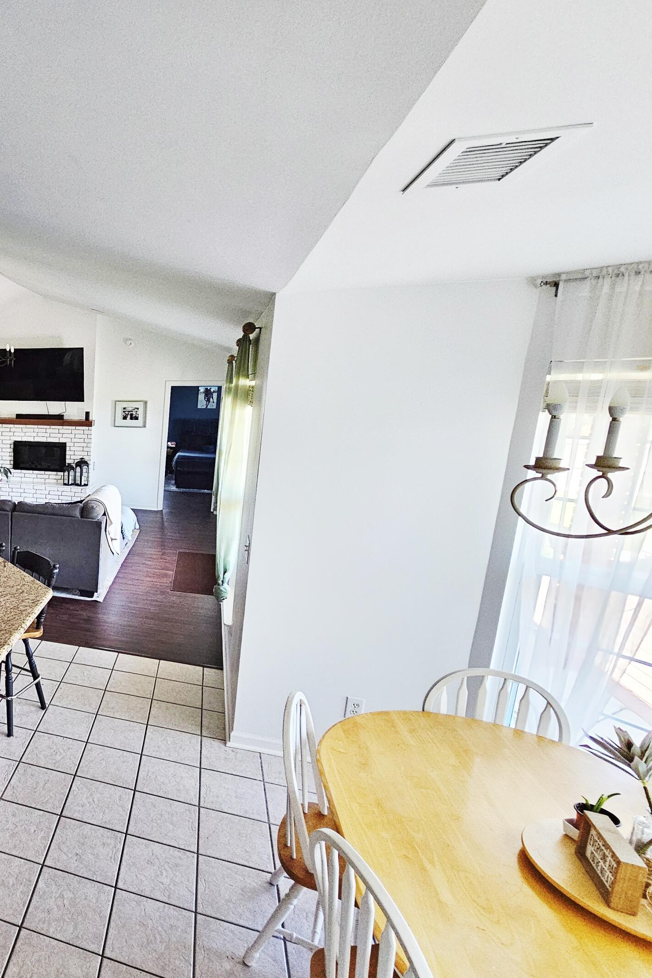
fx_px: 516
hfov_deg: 51.3
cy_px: 501
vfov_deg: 86.9
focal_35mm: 19
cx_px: -5
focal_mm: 2.2
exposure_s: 1/77.4
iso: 500
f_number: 2.2
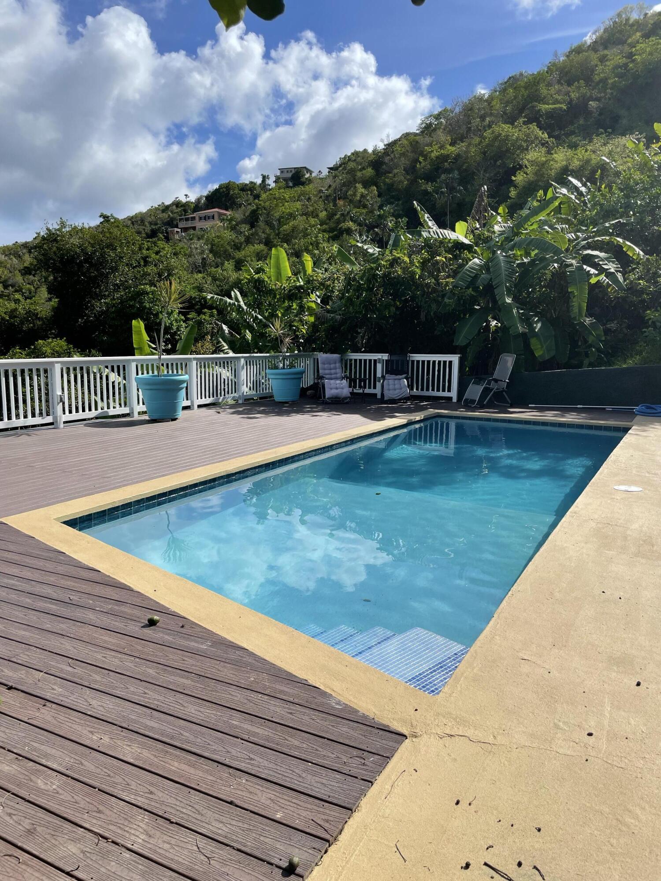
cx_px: 330
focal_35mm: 26
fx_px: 662
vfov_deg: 67.3
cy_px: 440
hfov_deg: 53.1
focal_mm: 4.2
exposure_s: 1/4831
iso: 32
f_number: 1.6
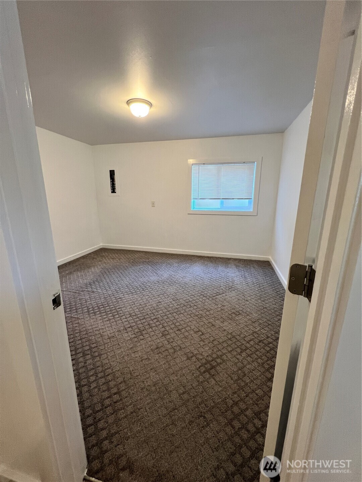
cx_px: 181
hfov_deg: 89.9
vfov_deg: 106.2
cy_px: 241
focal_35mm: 13
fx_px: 181
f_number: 1.8
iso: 200
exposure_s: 1/60
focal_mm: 1.57
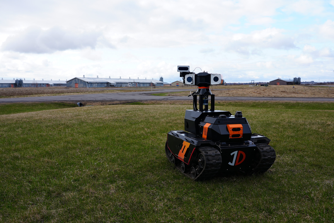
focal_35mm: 29
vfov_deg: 45.0
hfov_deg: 63.6
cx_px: 167
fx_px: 269
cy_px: 112
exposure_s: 1/100
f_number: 7.1
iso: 80
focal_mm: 29
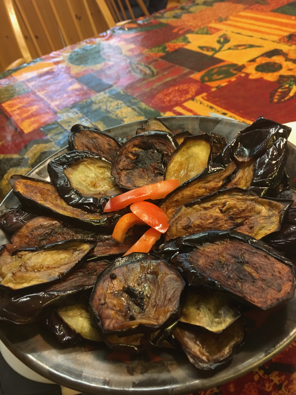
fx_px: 331
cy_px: 198
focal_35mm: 29
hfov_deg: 48.2
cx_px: 148
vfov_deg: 61.7
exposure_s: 1/33
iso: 160
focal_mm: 4.15
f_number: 2.2
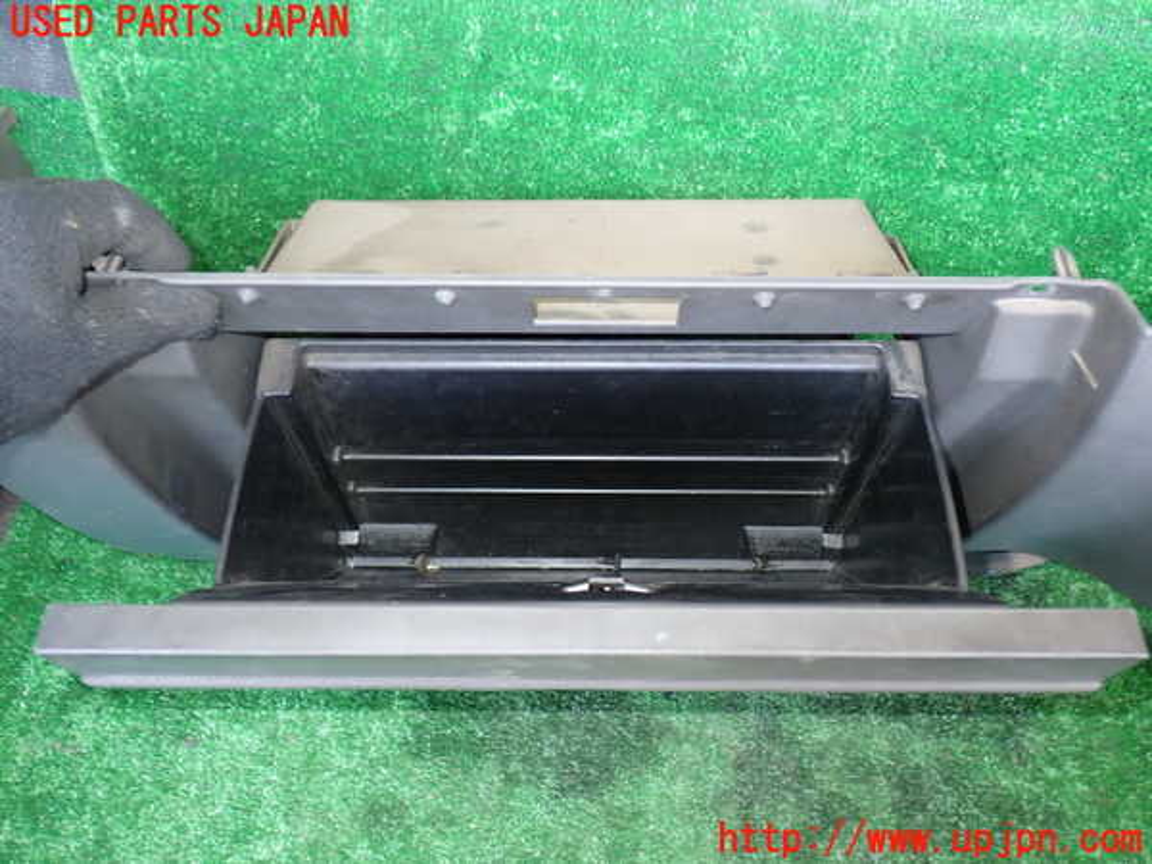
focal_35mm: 30
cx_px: 576
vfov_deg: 46.8
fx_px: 998
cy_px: 432
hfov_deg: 60.0
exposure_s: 1/30
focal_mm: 5.4
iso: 200
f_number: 2.3
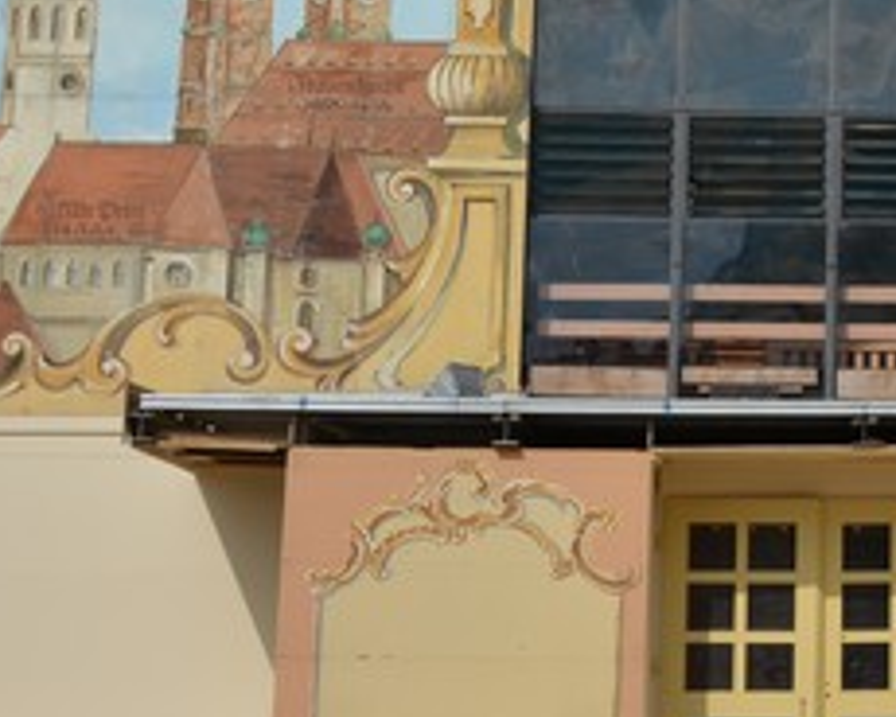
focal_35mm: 103
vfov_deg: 14.7
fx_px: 2722
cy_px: -25
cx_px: 1099
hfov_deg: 17.7
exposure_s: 1/400
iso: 100
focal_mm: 21
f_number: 10
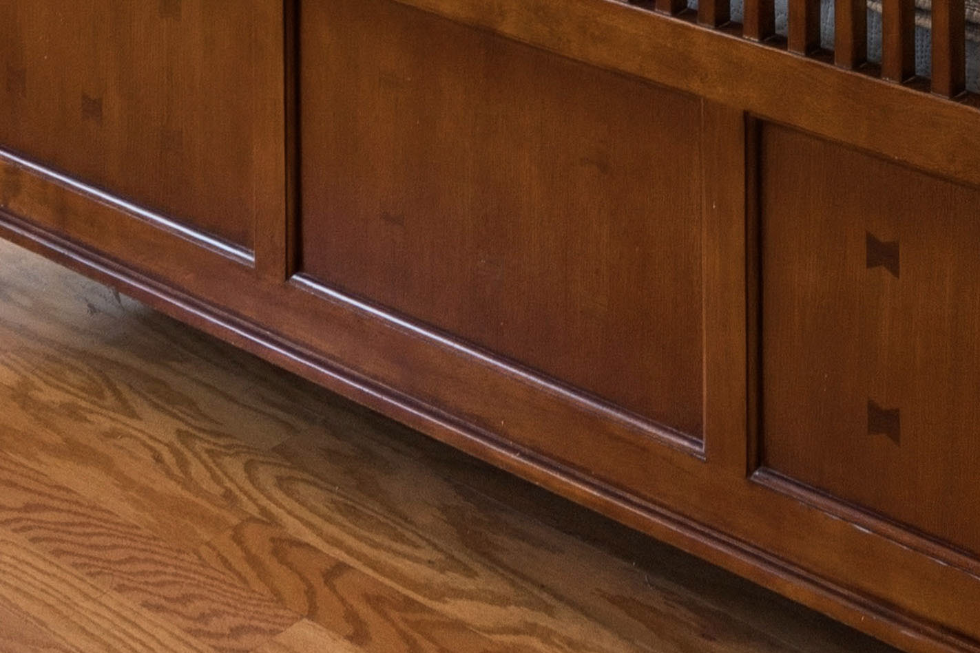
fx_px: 2586
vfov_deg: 11.7
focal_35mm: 95
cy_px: -928
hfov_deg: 20.6
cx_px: 1019
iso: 250
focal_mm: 17
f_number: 8
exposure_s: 1/8
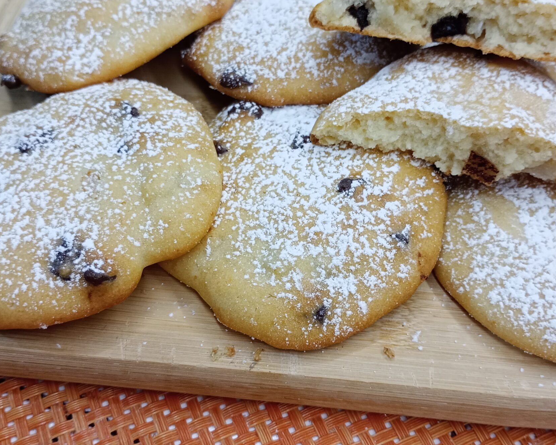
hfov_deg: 43.8
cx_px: 290
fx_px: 691
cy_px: 200
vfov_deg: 35.7
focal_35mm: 42
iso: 433
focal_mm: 4.27
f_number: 1.8
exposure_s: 1/33.3
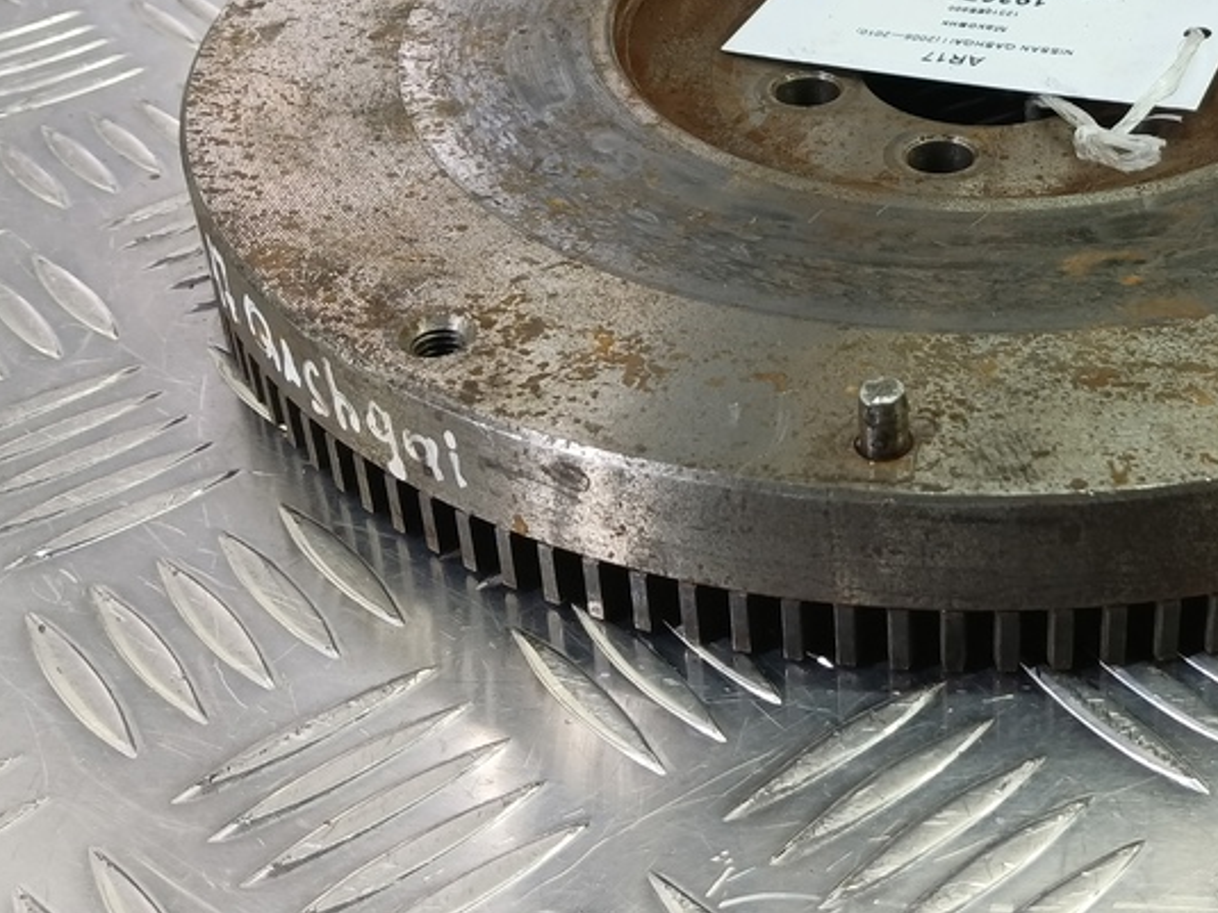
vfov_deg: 31.8
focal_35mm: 44
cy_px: 150
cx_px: 1004
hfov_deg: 40.8
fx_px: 1548
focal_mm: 4.11
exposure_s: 1/50
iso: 170
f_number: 1.6
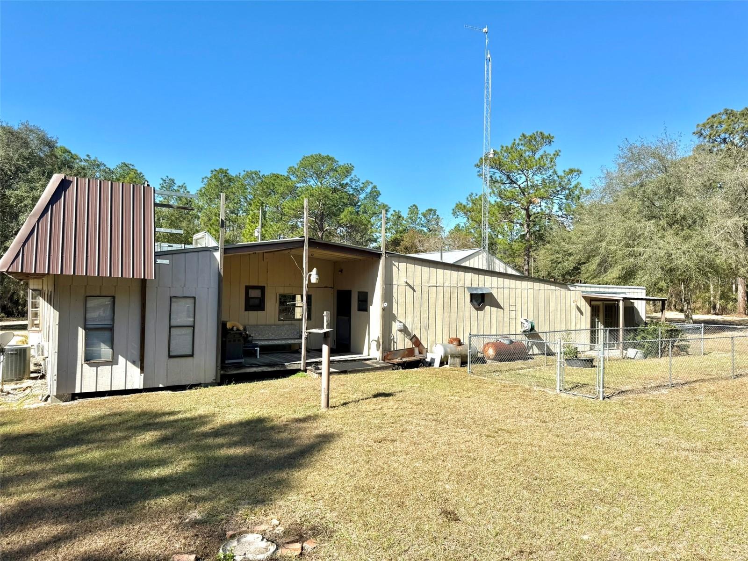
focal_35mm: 24
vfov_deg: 56.8
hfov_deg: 71.6
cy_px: 280
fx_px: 519
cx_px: 374
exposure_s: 1/3953
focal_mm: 6.76
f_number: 1.78
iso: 80
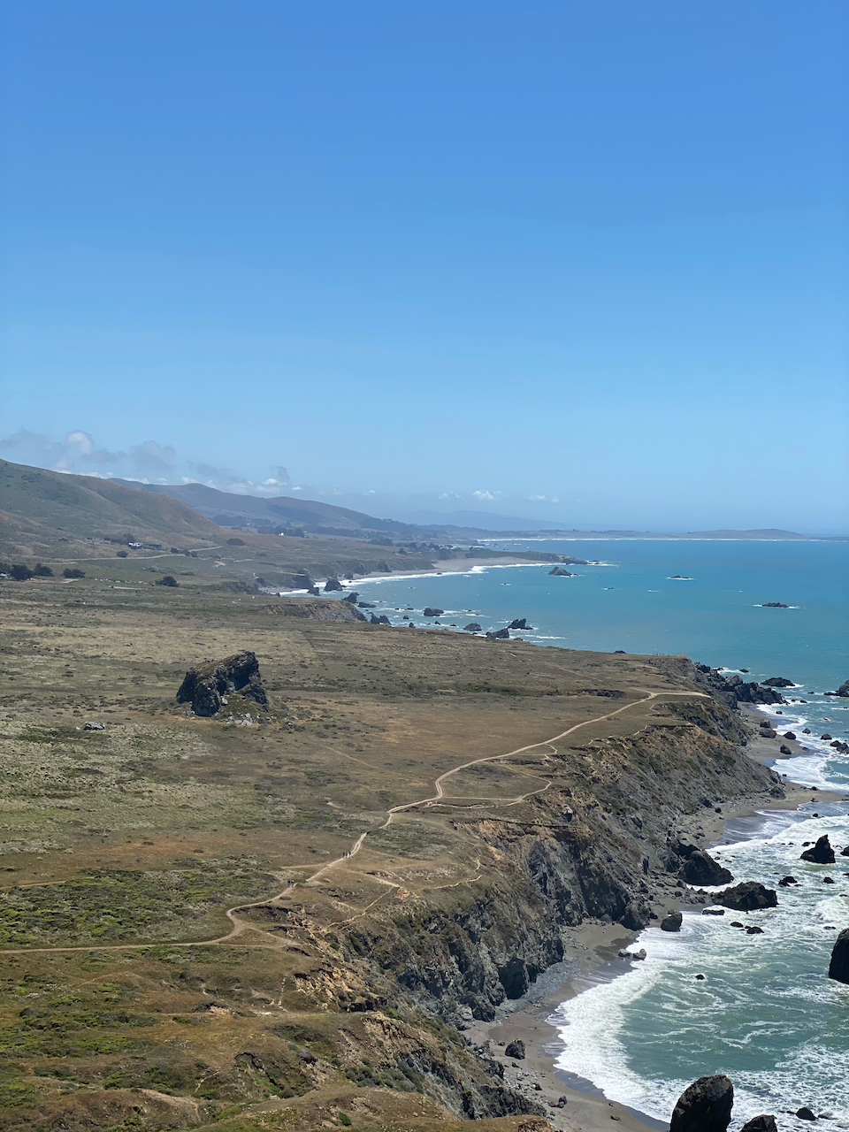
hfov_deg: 28.0
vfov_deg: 36.8
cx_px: 424
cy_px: 566
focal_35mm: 52
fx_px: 1700
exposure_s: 1/1916
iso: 20
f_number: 2
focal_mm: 6
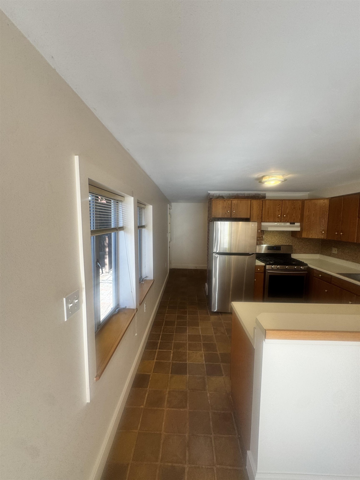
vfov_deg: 102.1
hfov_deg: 85.7
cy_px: 240
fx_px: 194
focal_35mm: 14
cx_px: 180
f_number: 2.2
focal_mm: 2.22
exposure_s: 1/99
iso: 80
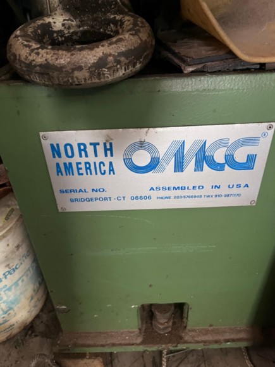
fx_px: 275
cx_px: 138
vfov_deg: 67.3
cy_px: 184
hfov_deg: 53.1
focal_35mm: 26
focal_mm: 5.1
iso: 640
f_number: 1.6
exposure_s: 1/36
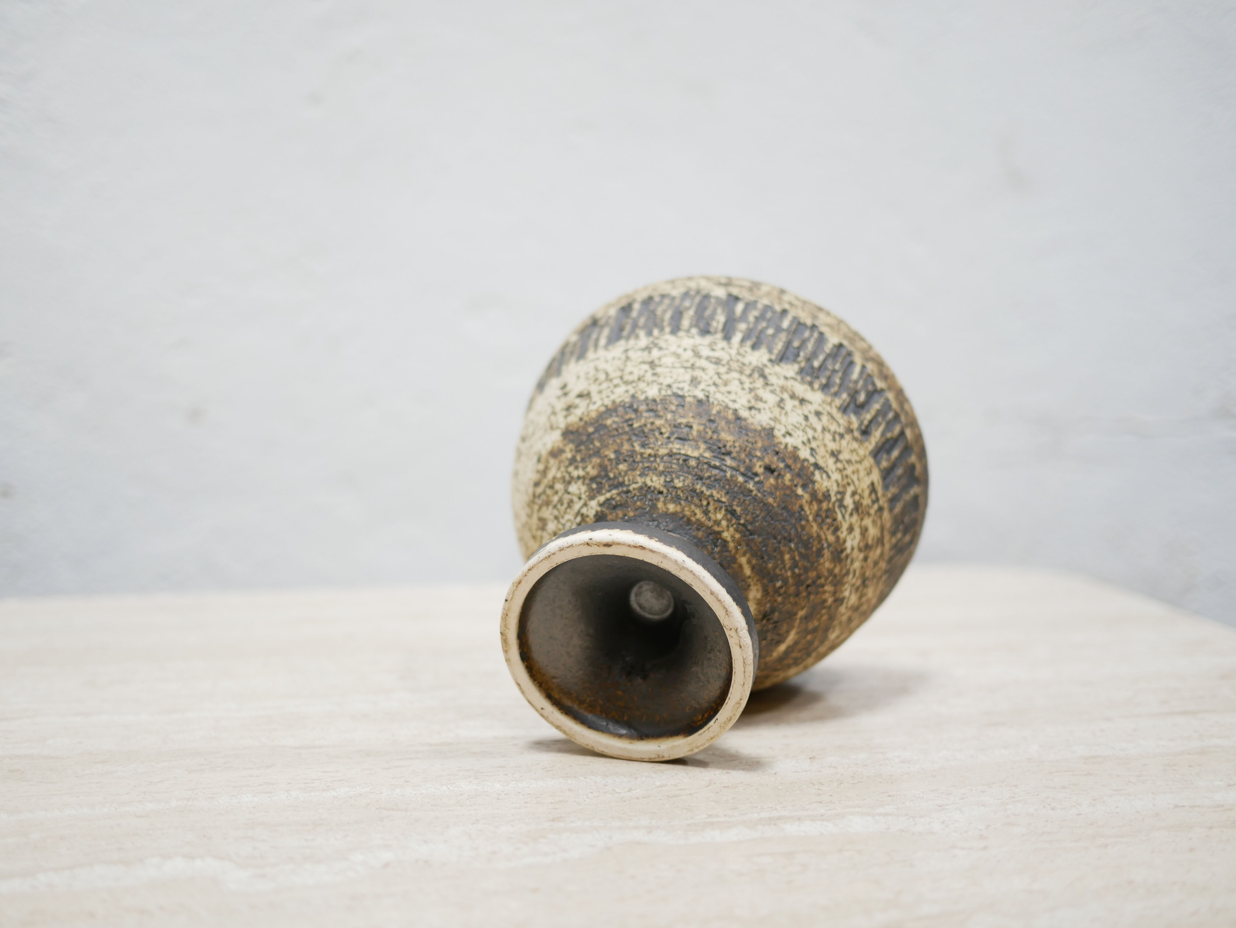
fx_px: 1429
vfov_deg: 36.0
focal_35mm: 40
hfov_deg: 46.8
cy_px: 464
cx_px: 618
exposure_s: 1/60
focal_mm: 20
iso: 400
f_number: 1.7
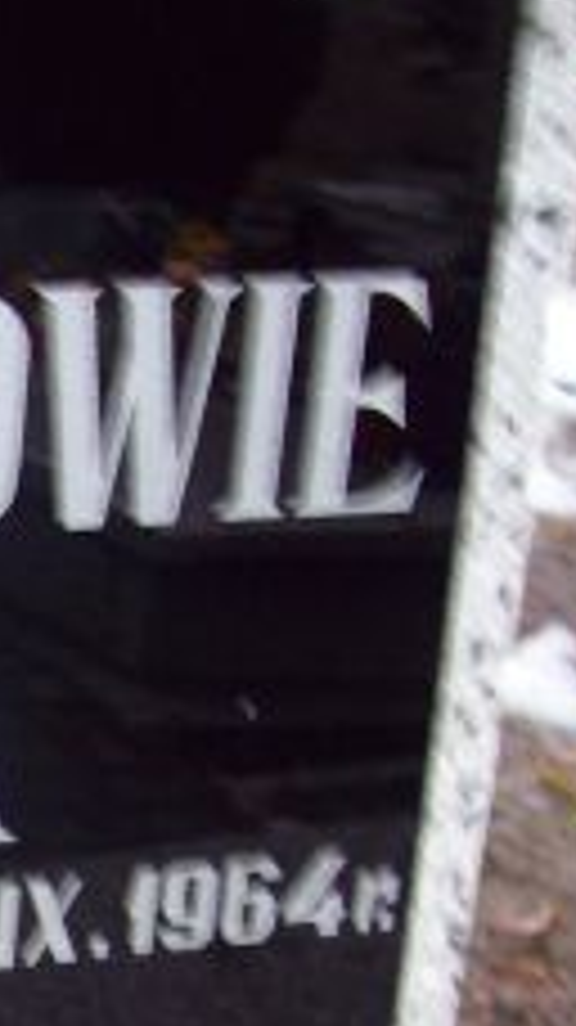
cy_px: 972
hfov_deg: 10.1
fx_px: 2991
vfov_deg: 19.0
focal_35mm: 110
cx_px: -585
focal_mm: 6
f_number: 2.7
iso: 80
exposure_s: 1/64
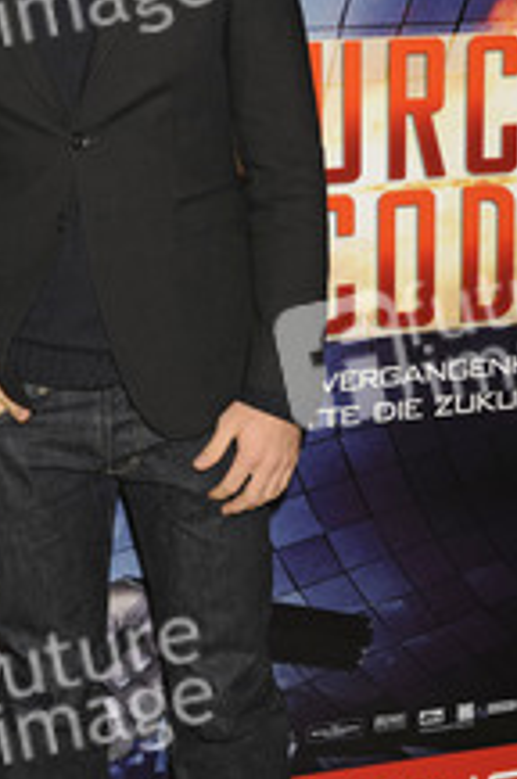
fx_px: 1750
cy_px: 165
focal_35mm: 81
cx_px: 133
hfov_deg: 16.7
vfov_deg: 24.7
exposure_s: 1/160
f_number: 6.3
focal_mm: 44
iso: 800
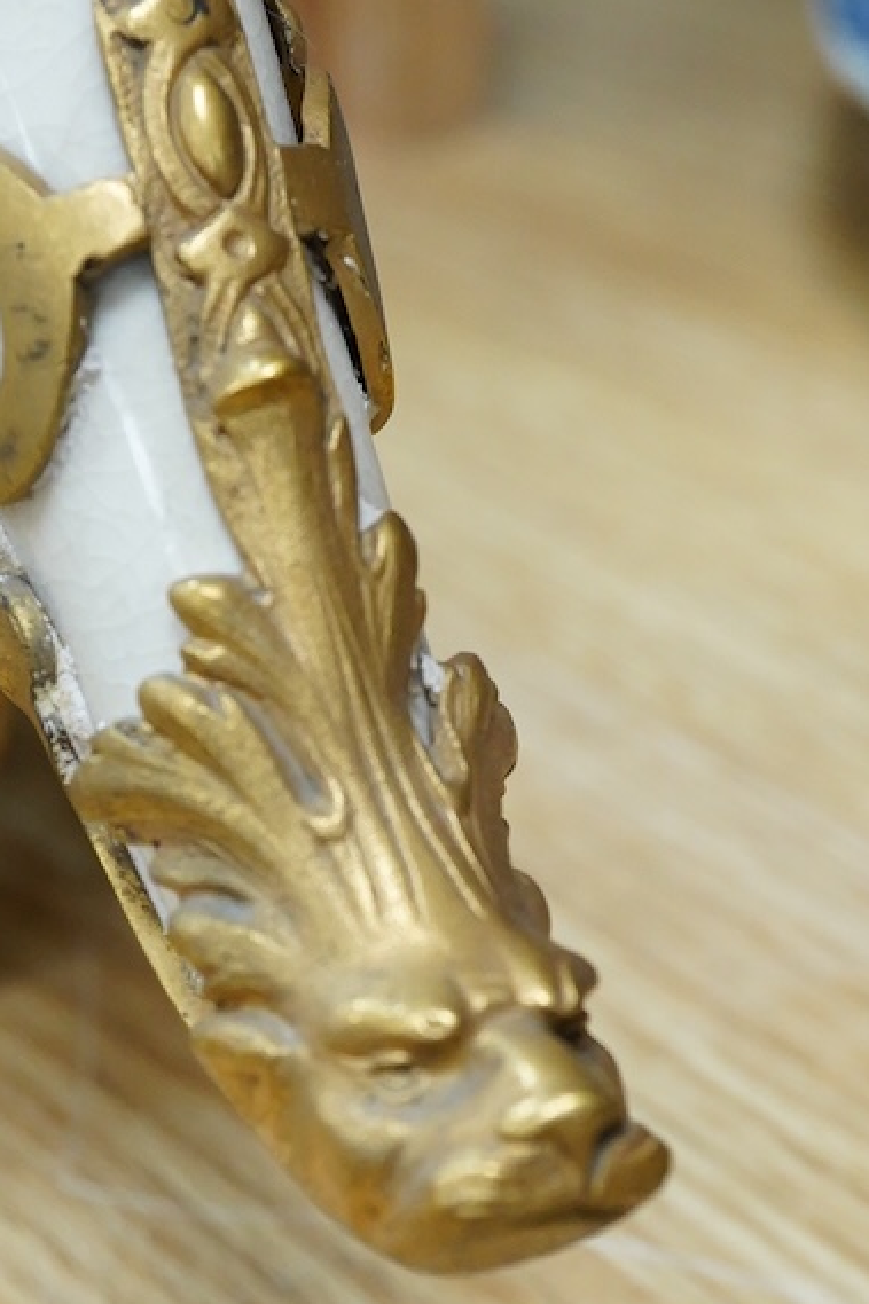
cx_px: 307
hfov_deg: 15.3
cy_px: 881
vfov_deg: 22.8
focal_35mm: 89
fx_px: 3224
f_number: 8
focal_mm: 30
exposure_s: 1/200
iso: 2500
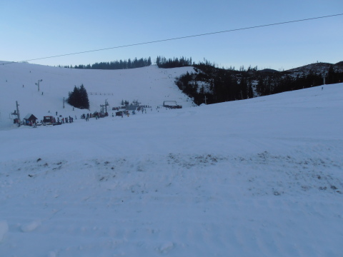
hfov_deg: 71.6
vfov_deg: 56.8
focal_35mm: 24
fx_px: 238
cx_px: 172
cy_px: 128
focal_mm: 4.2
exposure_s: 1/160
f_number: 7.9
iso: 80
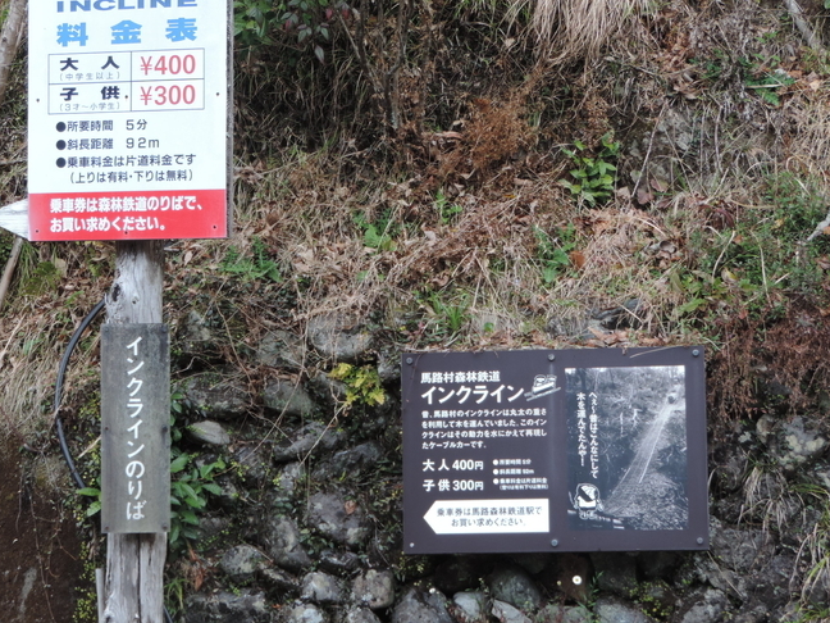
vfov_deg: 14.1
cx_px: 334
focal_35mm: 105
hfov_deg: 18.7
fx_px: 2518
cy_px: 281
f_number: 4
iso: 80
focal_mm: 15.1
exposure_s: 1/100
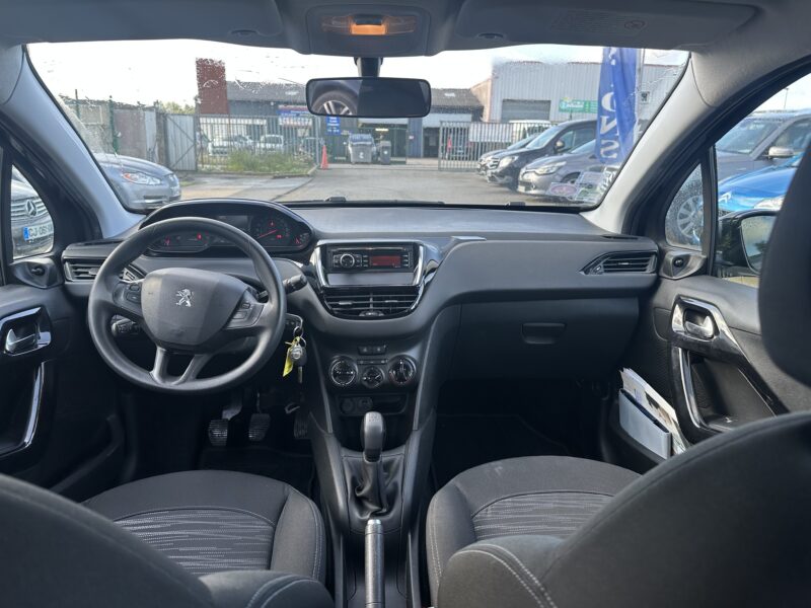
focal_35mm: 24
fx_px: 562
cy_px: 304
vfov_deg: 56.8
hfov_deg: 71.6
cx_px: 406
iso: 64
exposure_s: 1/235
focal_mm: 6.86
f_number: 1.78
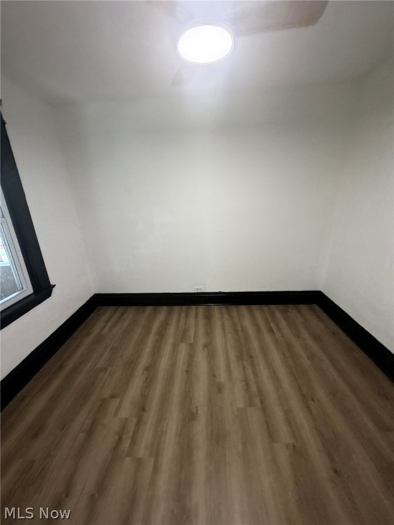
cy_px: 262
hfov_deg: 85.7
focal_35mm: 14
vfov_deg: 102.1
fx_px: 212
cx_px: 197
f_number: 2.2
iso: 250
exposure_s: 1/120
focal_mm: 2.22
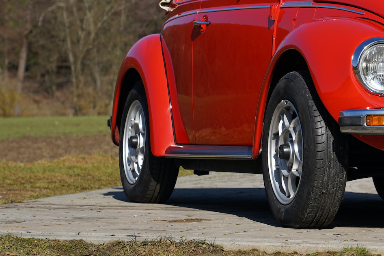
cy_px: 75
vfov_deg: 6.4
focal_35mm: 213
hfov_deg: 9.6
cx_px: 381
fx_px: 2272
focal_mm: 105
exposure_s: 1/400
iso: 100
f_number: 6.3
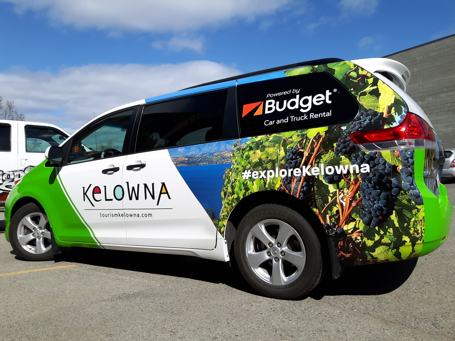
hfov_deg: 58.4
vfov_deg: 45.4
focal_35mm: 31
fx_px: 407
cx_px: 228
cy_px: 170
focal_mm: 3.7
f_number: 1.9
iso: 40
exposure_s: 1/1779
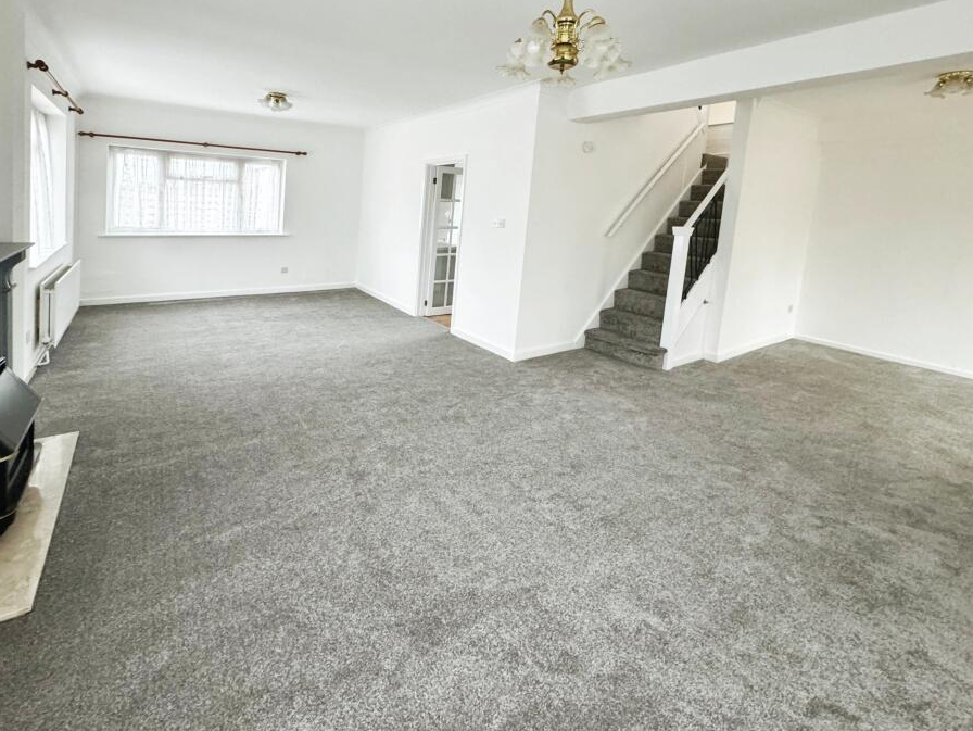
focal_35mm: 16
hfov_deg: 94.4
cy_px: 316
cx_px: 471
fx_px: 450
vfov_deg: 77.7
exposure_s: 1/94
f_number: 2.2
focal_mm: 2.22
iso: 320
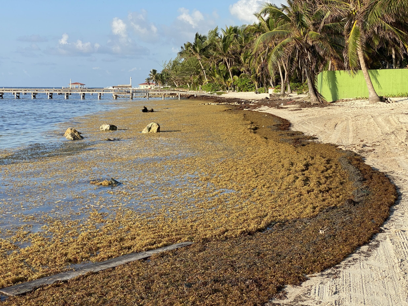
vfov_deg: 27.0
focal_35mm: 54
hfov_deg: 35.5
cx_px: 201
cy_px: 158
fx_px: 636
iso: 20
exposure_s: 1/1199
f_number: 2
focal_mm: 6
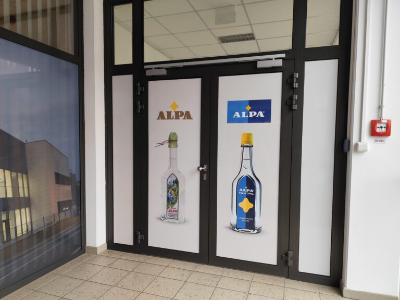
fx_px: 266
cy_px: 150
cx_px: 200
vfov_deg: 58.9
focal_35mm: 23
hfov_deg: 73.9
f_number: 1.65
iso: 80
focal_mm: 6.19
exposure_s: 1/100
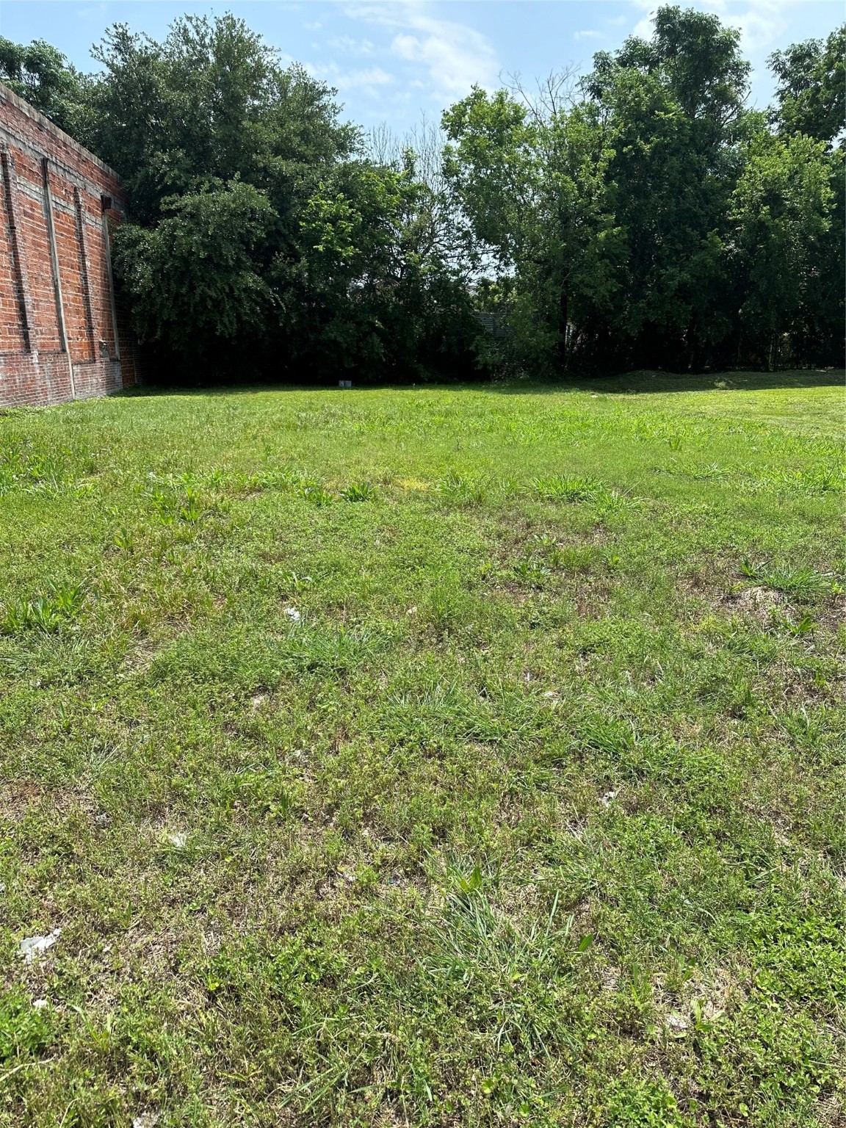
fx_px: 782
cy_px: 564
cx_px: 423
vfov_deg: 71.6
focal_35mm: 24
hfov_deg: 56.8
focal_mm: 6.86
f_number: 1.78
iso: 80
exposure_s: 1/2591
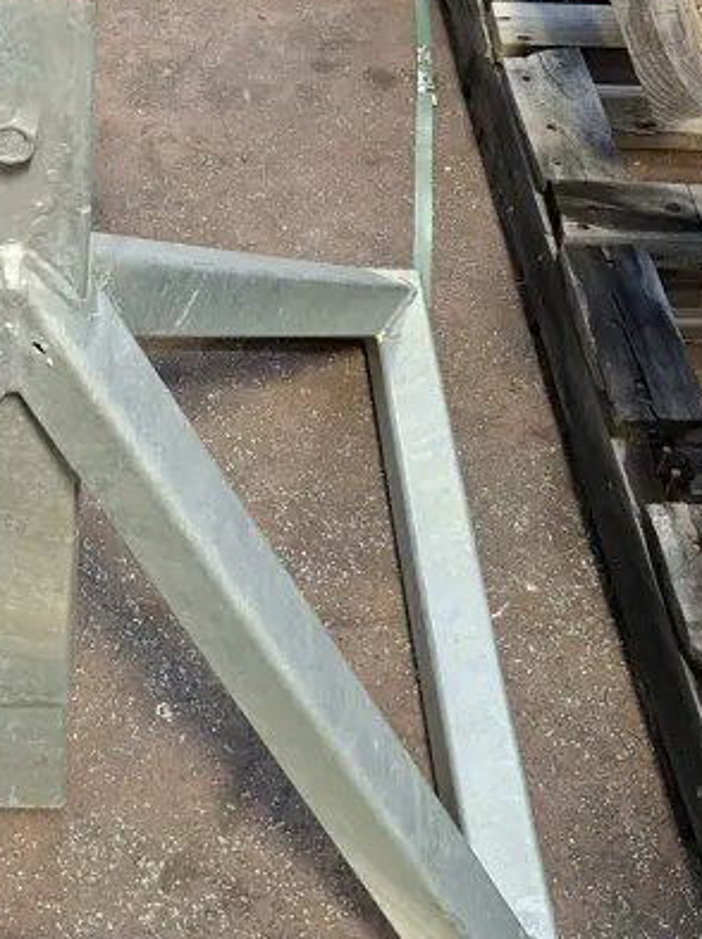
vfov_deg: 31.8
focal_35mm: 60
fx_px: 1625
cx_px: 48
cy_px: 270
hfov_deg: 23.6
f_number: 1.8
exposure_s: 1/33
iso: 250
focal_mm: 5.54
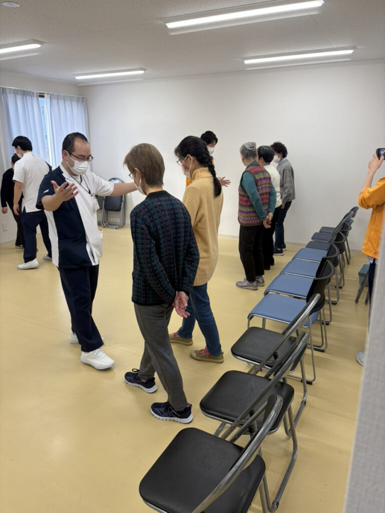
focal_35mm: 26
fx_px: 386
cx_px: 192
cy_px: 256
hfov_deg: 53.1
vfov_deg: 67.3
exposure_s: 1/100
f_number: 1.6
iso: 40
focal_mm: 5.96
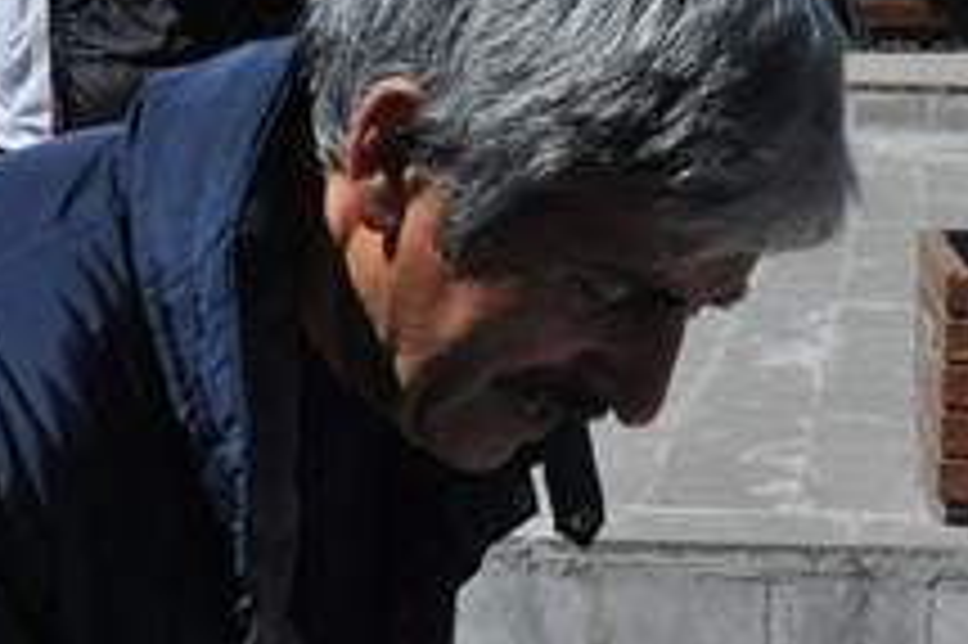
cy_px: 612
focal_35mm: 100
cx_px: 927
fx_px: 2687
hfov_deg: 19.9
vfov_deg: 13.5
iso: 800
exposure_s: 1/800
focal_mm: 22
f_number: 14
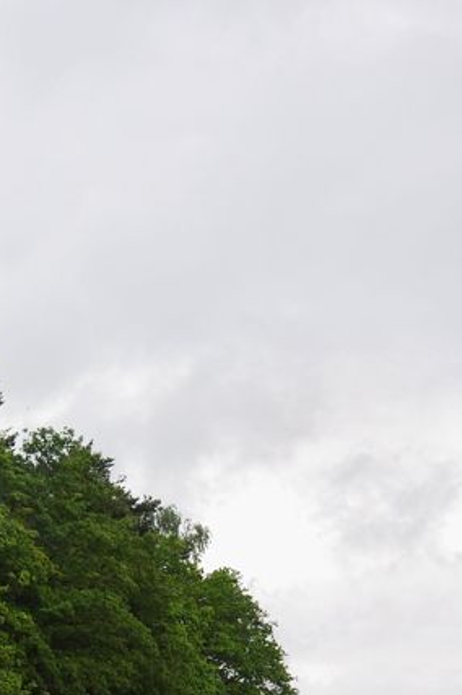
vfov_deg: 13.6
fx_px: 2911
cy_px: 526
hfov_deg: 8.9
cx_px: -145
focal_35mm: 151
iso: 320
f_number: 6.3
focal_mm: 42
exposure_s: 1/400
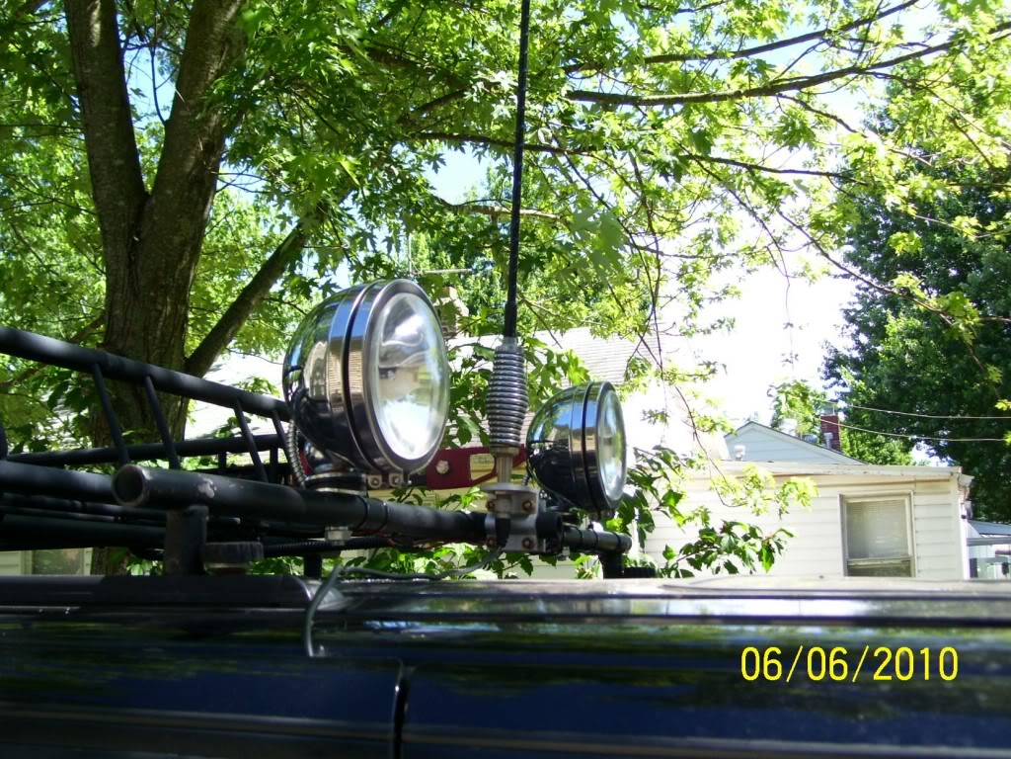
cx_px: 506
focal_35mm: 46
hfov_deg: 41.2
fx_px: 1343
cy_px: 380
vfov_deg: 31.5
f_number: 3
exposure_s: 1/350
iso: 80
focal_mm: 7.6
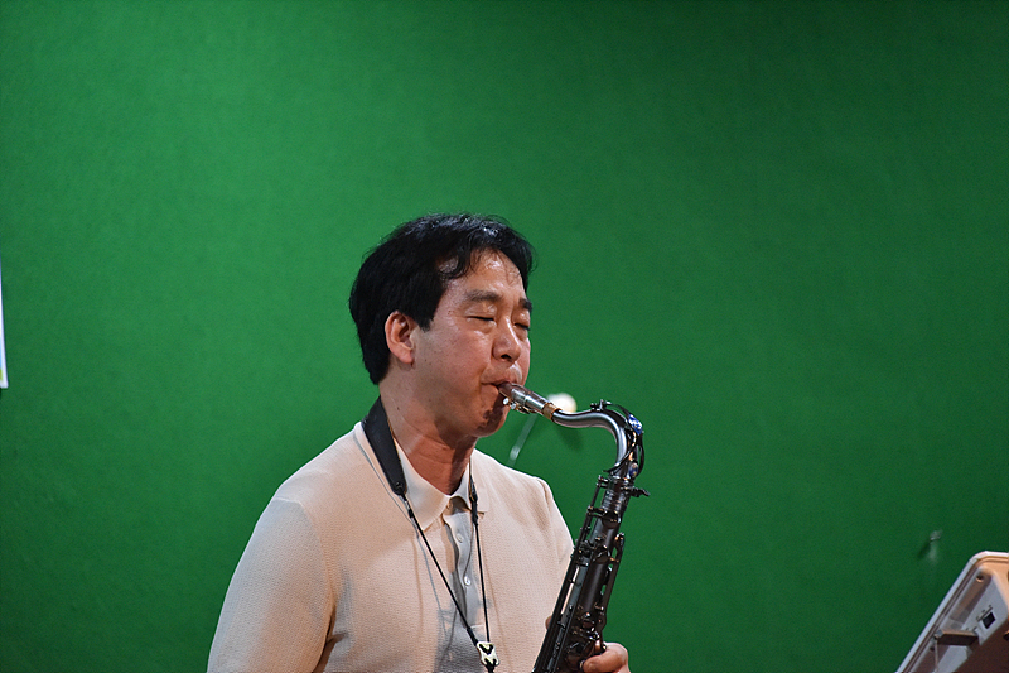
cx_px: 504
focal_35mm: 300
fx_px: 8406
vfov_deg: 4.6
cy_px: 336
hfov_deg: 6.9
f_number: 5.6
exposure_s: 1/125
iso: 5000
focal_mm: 300
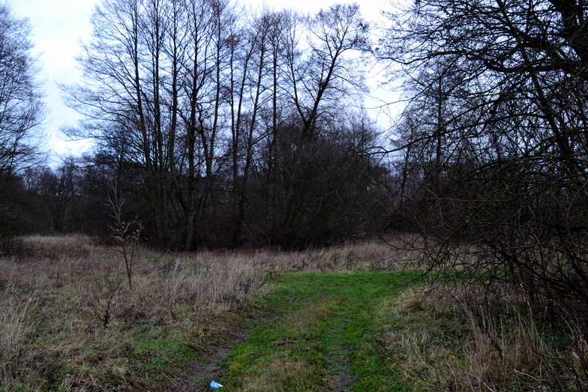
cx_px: 289
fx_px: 800
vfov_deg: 27.5
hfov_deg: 40.3
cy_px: 193
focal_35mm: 49
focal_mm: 32
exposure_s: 1/100
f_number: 9
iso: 400
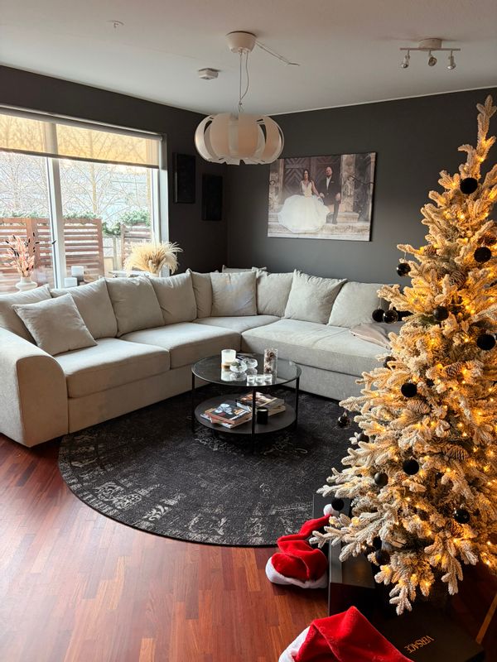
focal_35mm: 26
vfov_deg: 67.3
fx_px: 498
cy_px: 331
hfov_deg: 53.1
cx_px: 248
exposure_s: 1/60
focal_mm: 5.96
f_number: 1.6
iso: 250
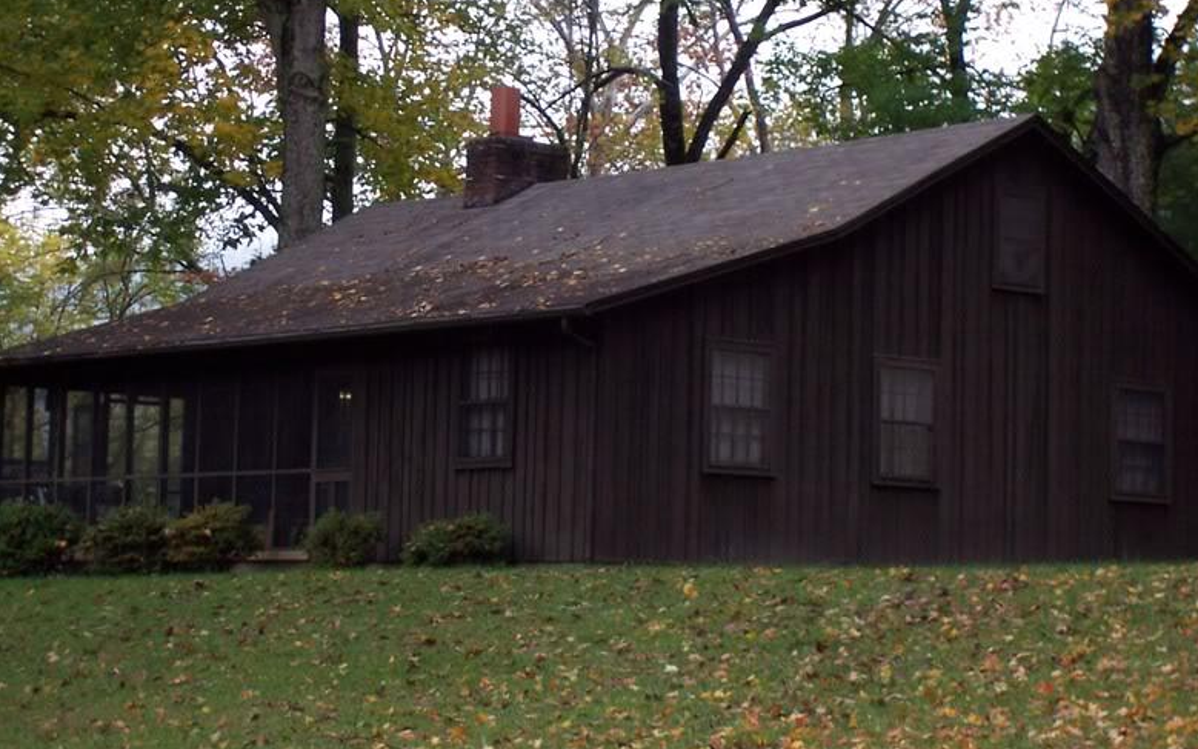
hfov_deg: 18.8
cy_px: 377
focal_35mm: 111
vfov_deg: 11.8
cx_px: 586
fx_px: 3624
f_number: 4.6
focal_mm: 16.8
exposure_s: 1/90
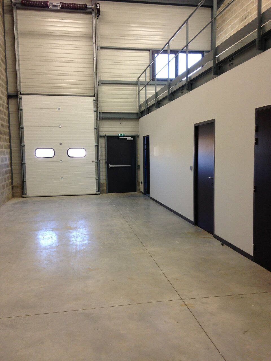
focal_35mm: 33
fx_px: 344
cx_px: 136
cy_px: 180
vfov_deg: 55.4
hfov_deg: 42.9
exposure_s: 1/30
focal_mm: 4.12
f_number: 2.4
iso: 50
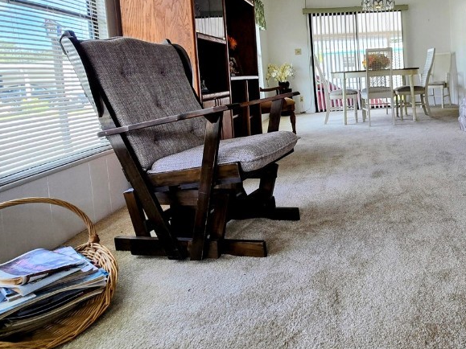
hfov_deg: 67.2
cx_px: 371
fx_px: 310
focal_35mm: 23
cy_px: 96
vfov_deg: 56.6
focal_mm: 2.2
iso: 64
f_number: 2.2
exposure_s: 1/120
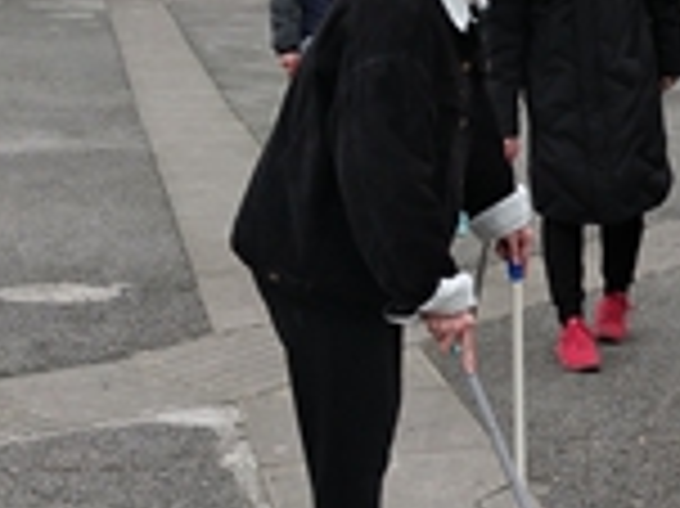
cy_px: 245
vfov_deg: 17.1
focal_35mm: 86
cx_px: 675
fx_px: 1688
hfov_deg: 22.0
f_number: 2
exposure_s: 1/100
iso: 64
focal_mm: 3.88
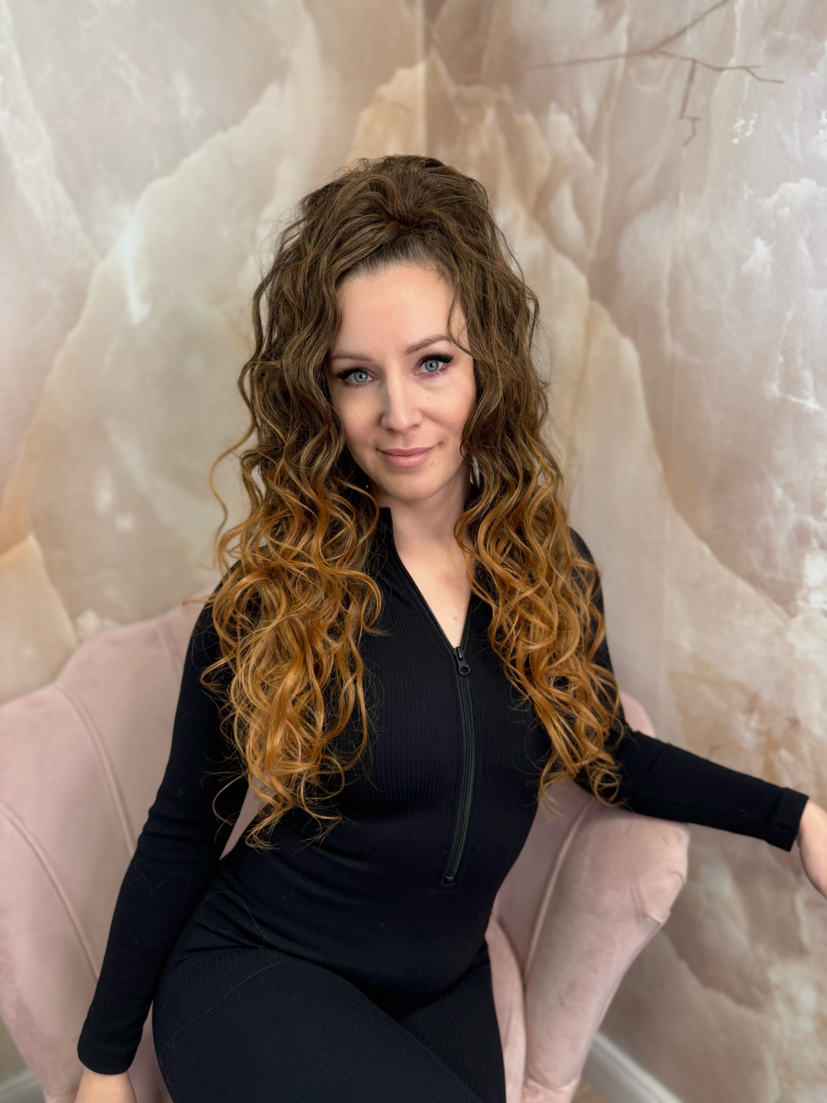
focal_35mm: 24
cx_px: 414
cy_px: 552
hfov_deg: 56.8
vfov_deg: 71.6
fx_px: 765
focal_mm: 6.76
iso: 100
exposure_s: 1/121
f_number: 1.78
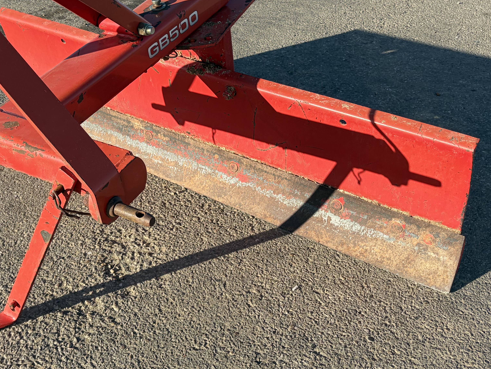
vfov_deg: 29.5
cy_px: 133
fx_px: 695
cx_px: 176
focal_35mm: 49
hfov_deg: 38.6
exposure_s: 1/1706
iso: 50
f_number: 1.6
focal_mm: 5.96
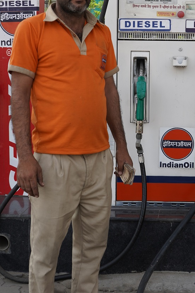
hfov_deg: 20.3
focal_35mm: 66
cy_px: 80
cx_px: 161
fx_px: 536
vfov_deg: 30.1
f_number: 8
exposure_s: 1/100
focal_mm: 33
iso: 125
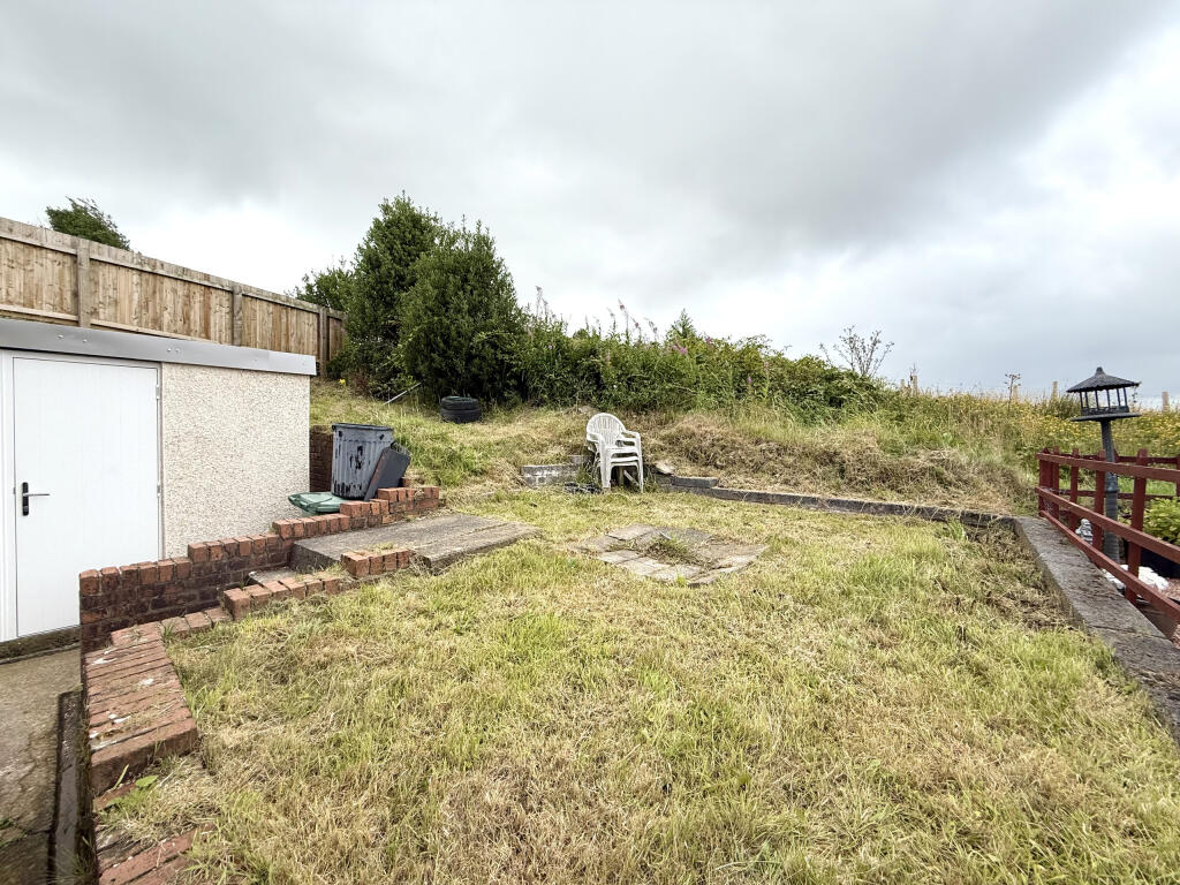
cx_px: 590
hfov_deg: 102.1
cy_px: 442
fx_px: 477
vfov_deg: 85.7
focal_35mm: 14
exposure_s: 1/928
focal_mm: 2.22
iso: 64
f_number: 2.2
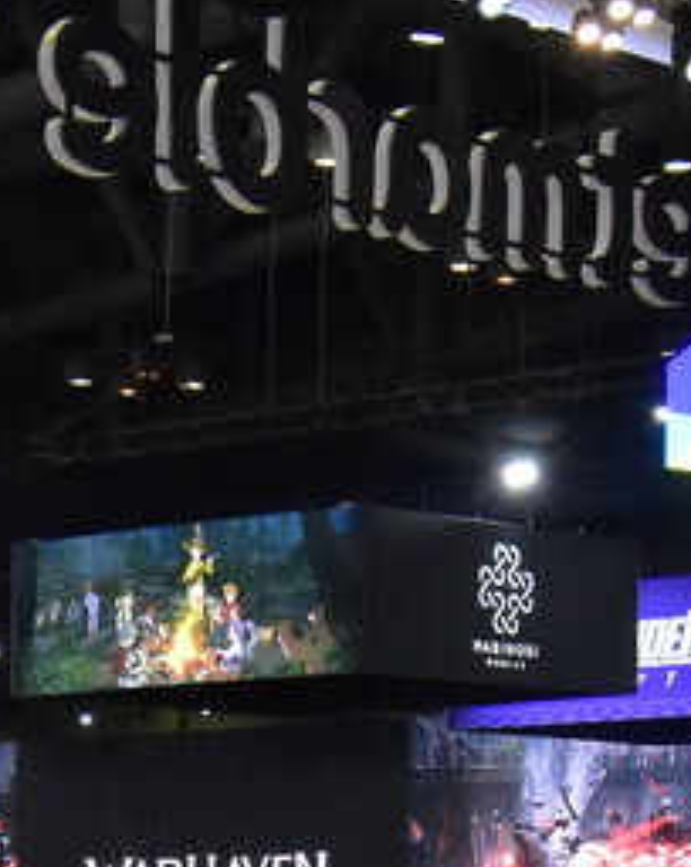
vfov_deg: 13.1
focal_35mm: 141
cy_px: 1224
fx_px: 3613
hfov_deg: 10.7
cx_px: -152
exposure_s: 1/125
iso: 1600
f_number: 8
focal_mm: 20
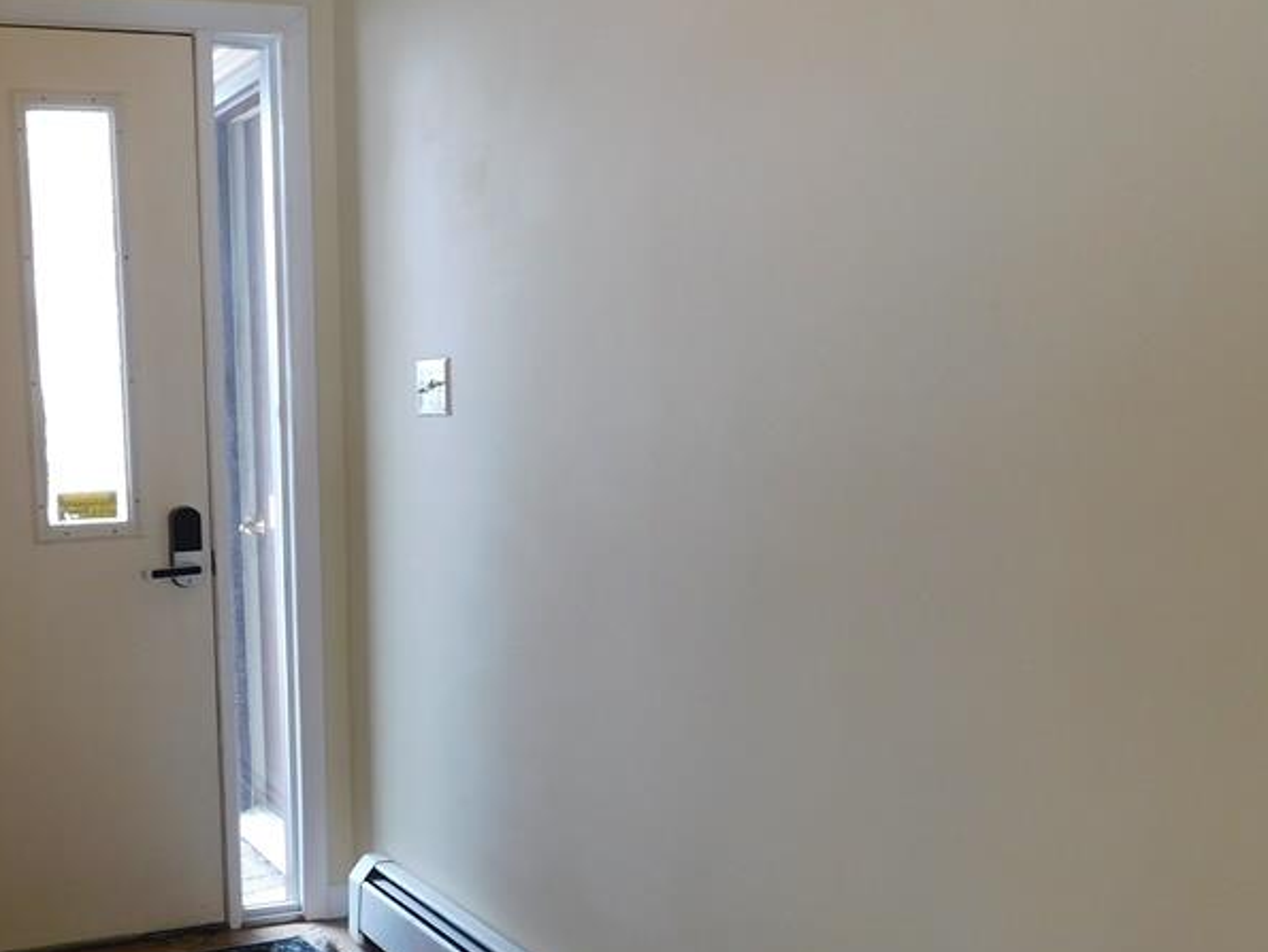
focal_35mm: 43
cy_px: 673
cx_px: 320
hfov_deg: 42.5
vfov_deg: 33.2
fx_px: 1576
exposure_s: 1/30
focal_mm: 4.5
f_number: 3.1
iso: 160
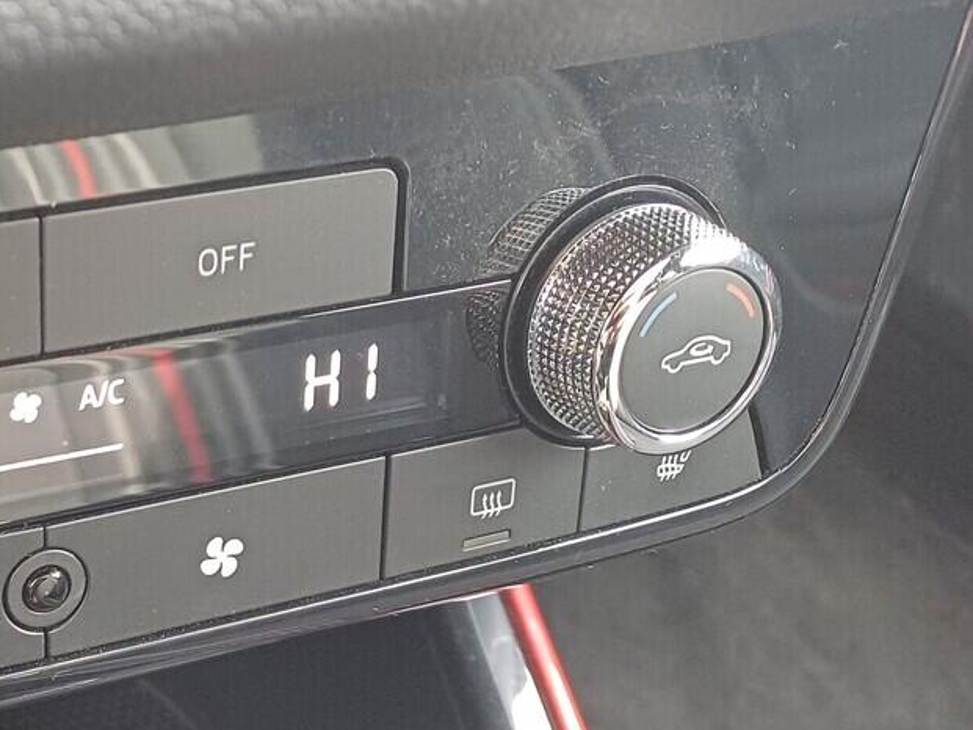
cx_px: -154
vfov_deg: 25.1
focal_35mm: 58
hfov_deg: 29.3
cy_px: 230
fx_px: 1631
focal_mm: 4.65
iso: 400
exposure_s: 1/50
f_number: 1.8
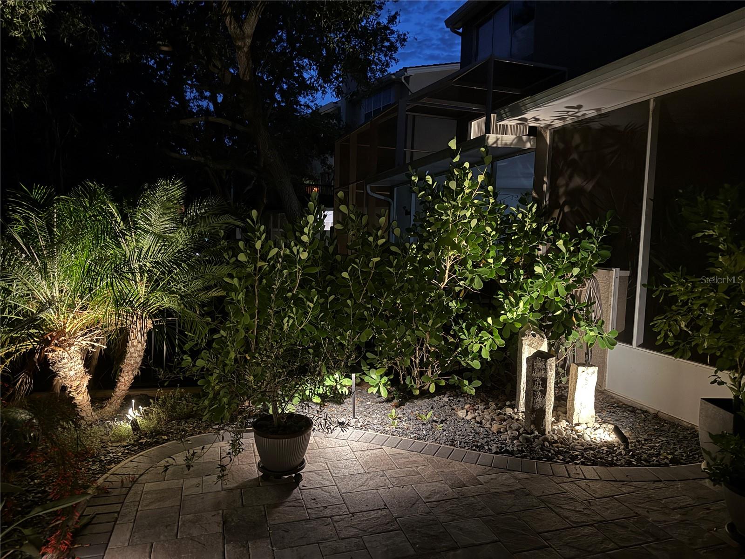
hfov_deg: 71.6
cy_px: 280
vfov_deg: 56.8
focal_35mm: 24
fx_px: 517
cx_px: 372
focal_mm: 6.76
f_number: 1.78
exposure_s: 1/10
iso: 1000
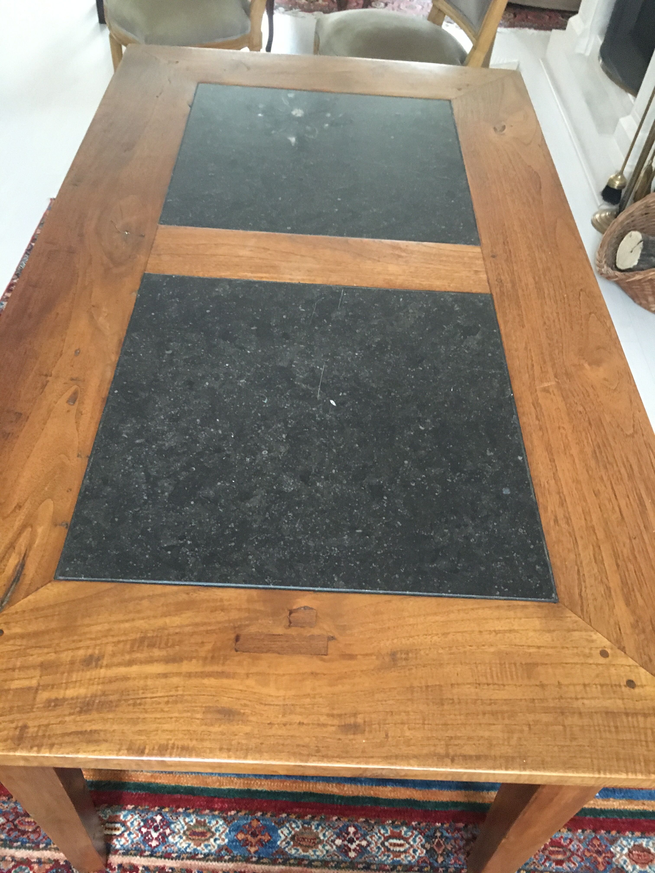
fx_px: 732
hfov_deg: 48.2
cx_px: 328
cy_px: 436
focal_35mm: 29
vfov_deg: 61.7
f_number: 2.2
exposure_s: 1/17
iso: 320
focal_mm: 4.15
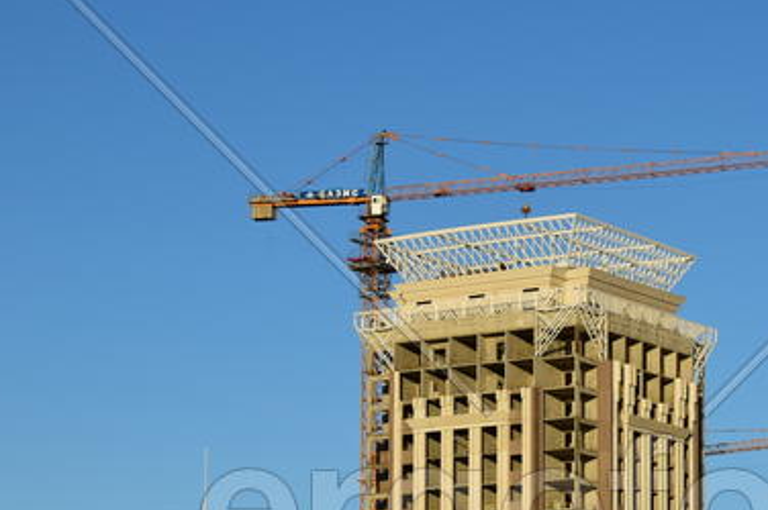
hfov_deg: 14.7
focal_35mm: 139
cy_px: 520
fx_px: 2963
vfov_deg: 9.8
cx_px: 594
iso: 100
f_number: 9
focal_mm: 40
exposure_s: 1/320
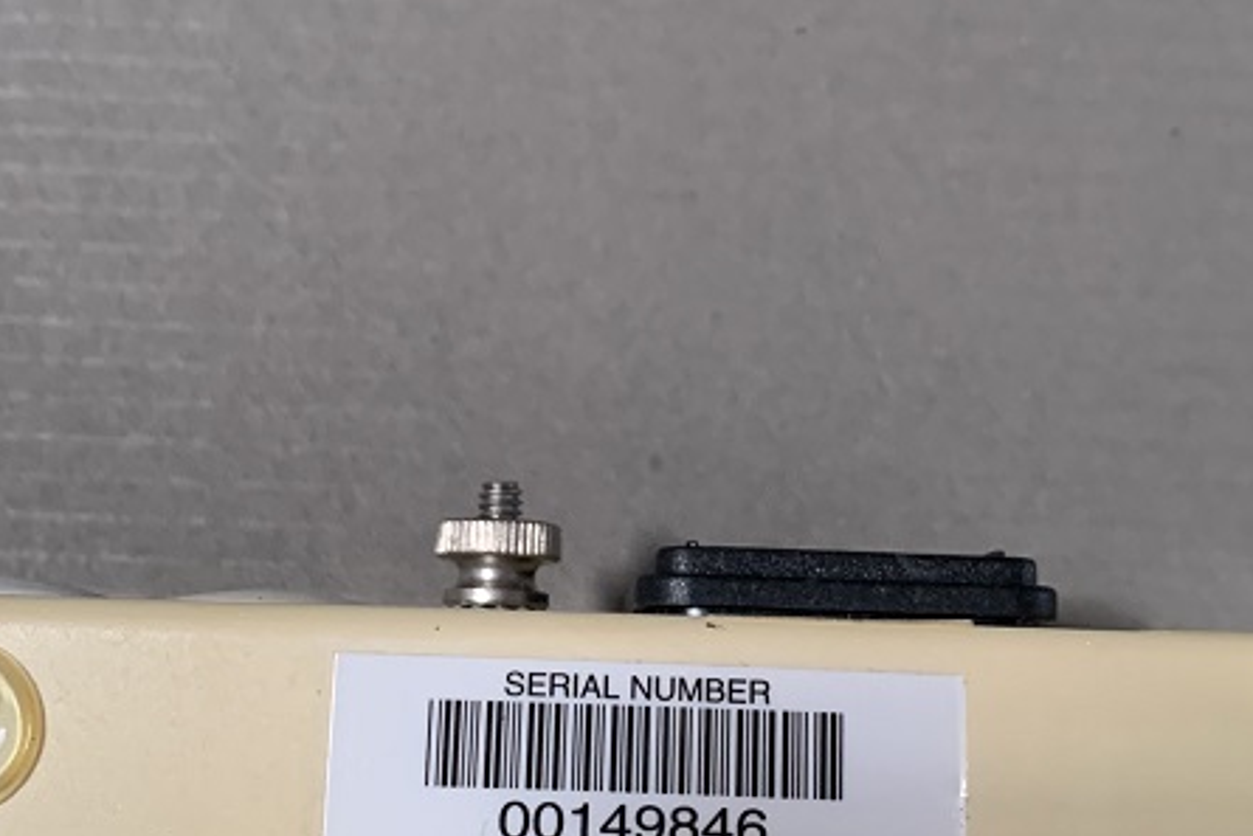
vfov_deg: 27.5
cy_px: 407
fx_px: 1706
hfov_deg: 40.3
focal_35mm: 49
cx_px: 596
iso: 160
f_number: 1.8
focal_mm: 4.25
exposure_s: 1/60
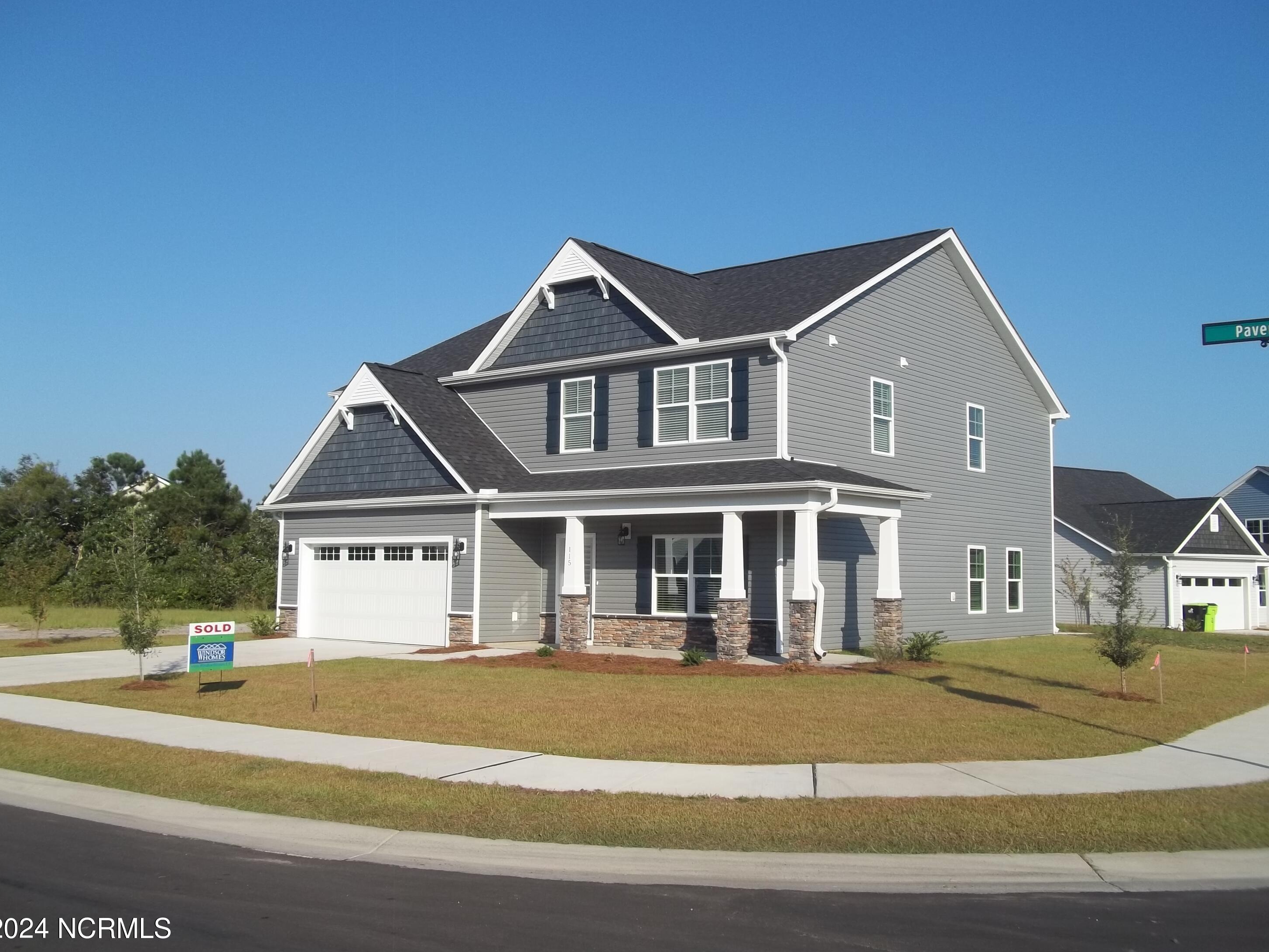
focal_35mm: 33
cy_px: 483
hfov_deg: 55.3
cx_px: 620
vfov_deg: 42.9
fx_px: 1210
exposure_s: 1/200
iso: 64
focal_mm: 5.7
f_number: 8.8
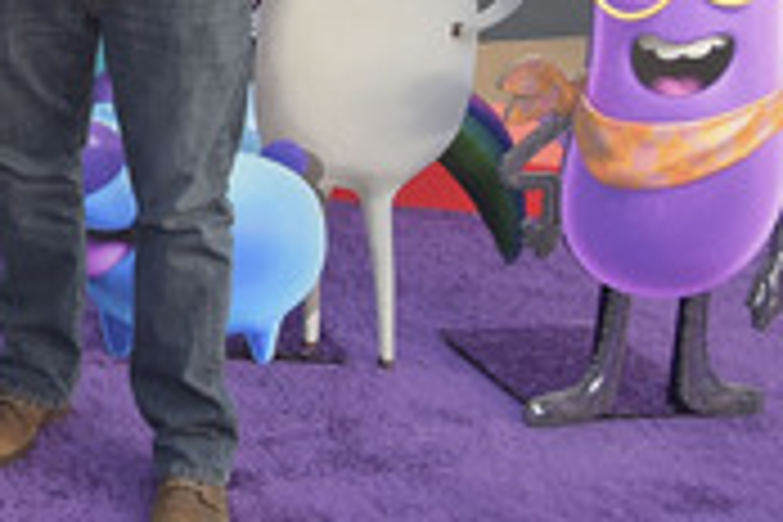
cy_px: -99
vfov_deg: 20.5
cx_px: -148
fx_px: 1348
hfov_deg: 28.4
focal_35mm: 62
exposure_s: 1/250
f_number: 6.3
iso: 640
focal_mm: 24
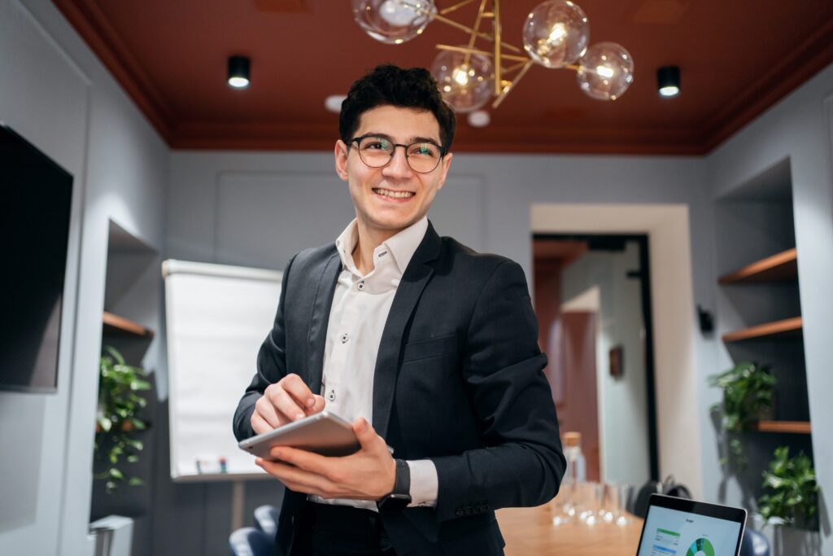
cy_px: 278
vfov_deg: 37.9
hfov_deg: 54.4
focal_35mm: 35
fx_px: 810
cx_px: 416
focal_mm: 35
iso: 400
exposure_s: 1/160
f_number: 2
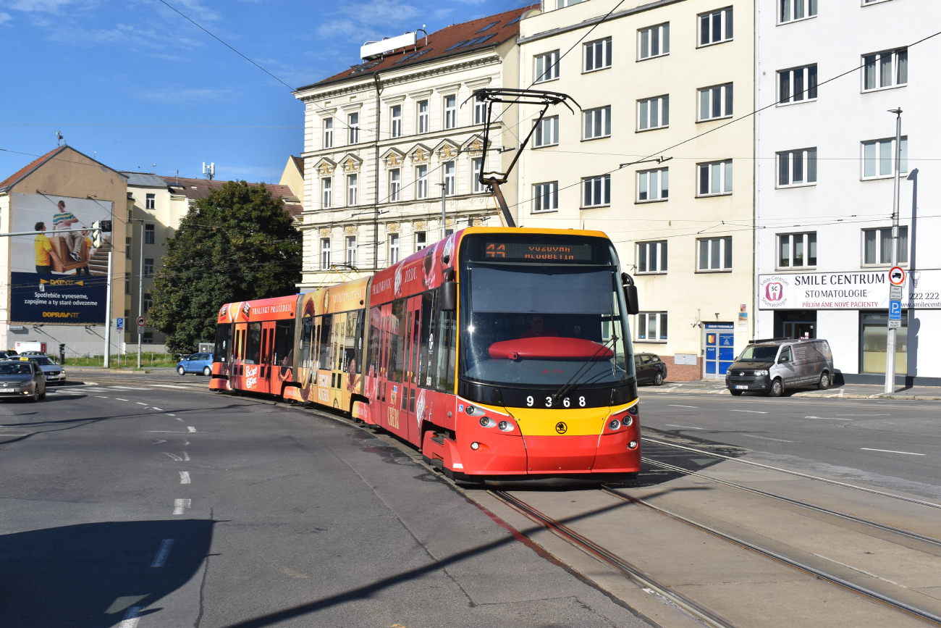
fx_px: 1059
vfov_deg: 33.0
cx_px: 470
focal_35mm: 40
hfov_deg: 47.9
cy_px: 314
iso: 200
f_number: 11
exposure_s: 1/500
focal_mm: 27
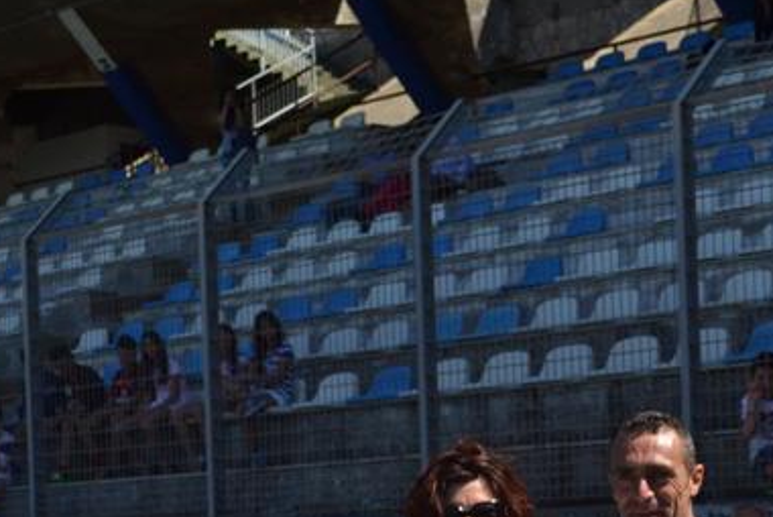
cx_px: 592
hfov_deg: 19.3
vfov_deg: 12.8
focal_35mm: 105
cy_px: 606
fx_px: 2256
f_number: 6.3
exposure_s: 1/1600
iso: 400
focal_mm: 26
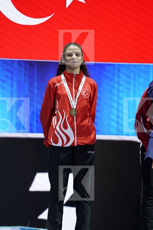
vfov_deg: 10.3
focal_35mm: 200
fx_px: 1275
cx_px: 76
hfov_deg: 6.9
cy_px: 115
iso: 400
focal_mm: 200
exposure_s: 1/250
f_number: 2.8
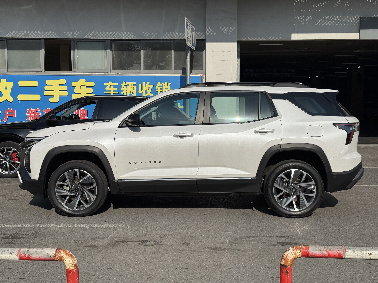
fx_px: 524
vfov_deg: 30.3
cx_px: 189
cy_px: 142
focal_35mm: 48
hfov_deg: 39.7
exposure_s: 1/11364
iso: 64
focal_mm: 6.76
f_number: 1.78
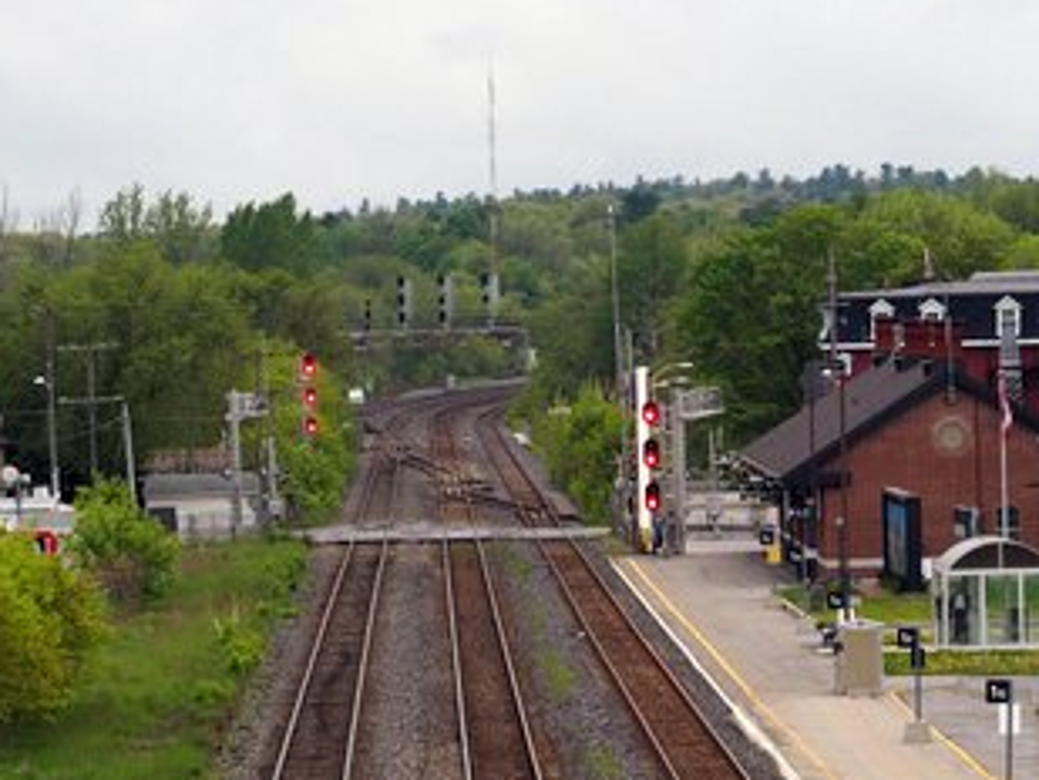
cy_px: 414
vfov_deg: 6.4
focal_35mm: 233
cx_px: 504
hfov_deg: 8.5
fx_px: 6996
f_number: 3.2
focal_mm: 31.8
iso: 100
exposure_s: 1/320
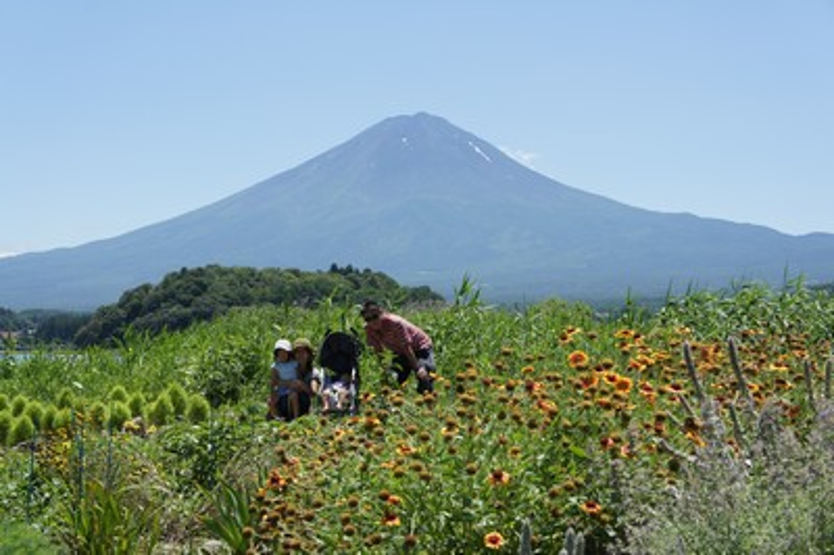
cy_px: 278
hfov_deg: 34.2
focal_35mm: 58
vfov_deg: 23.1
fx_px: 1354
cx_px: 417
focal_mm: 39
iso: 200
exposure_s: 1/400
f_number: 8
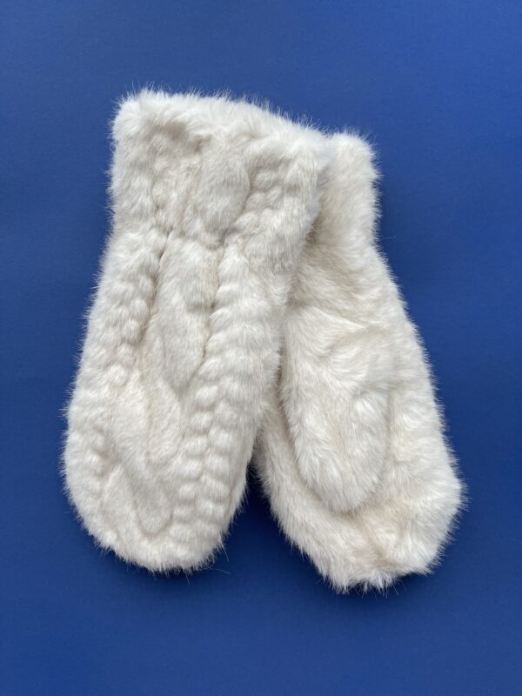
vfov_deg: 69.4
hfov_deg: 54.9
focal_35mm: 25
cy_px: 348
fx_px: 503
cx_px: 261
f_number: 1.6
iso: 125
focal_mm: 5.1
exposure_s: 1/110
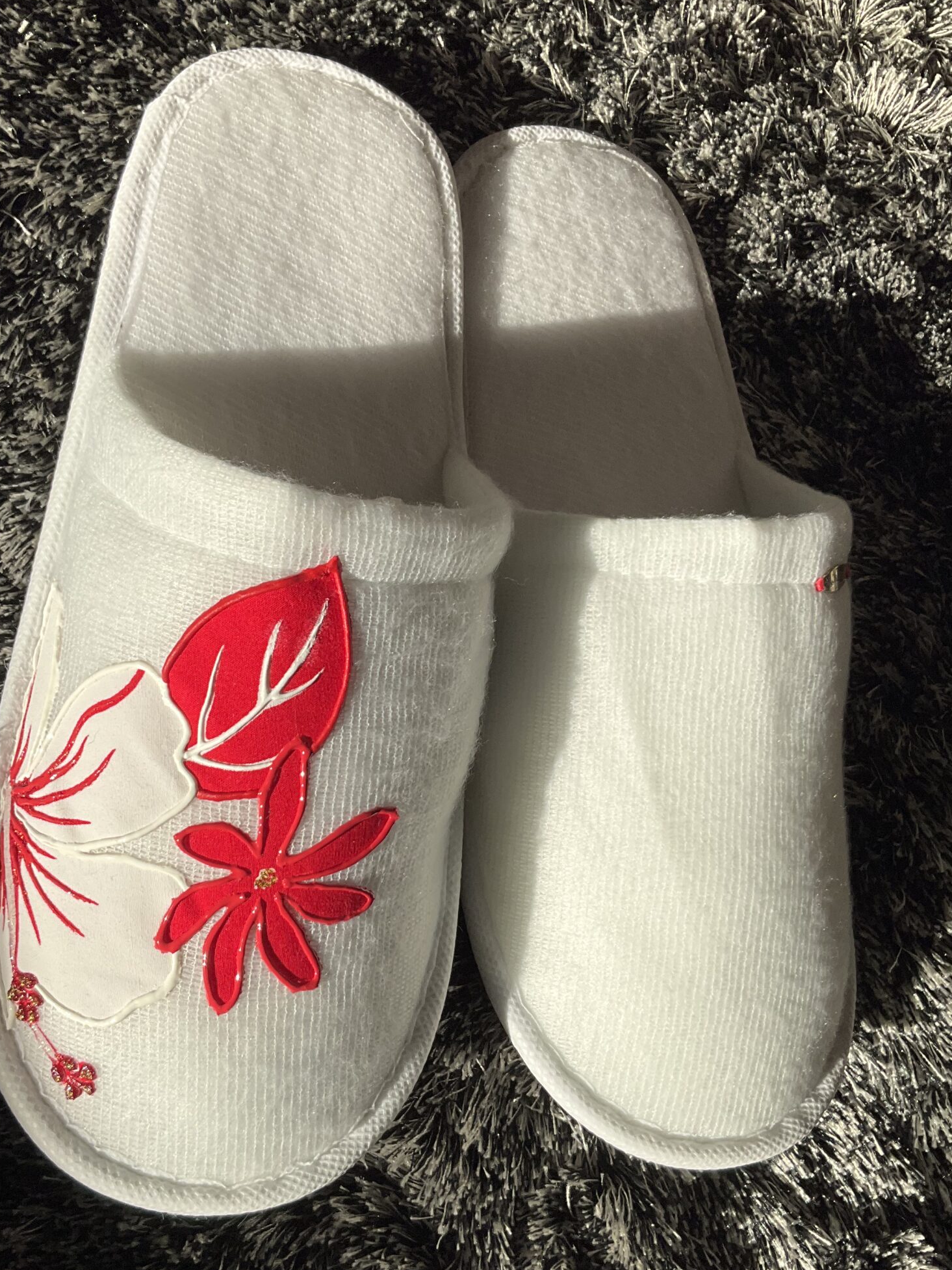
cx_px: 396
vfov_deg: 48.9
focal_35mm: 38
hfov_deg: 37.6
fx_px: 1394
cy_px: 697
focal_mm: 3
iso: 25
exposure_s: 1/2058
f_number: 1.8
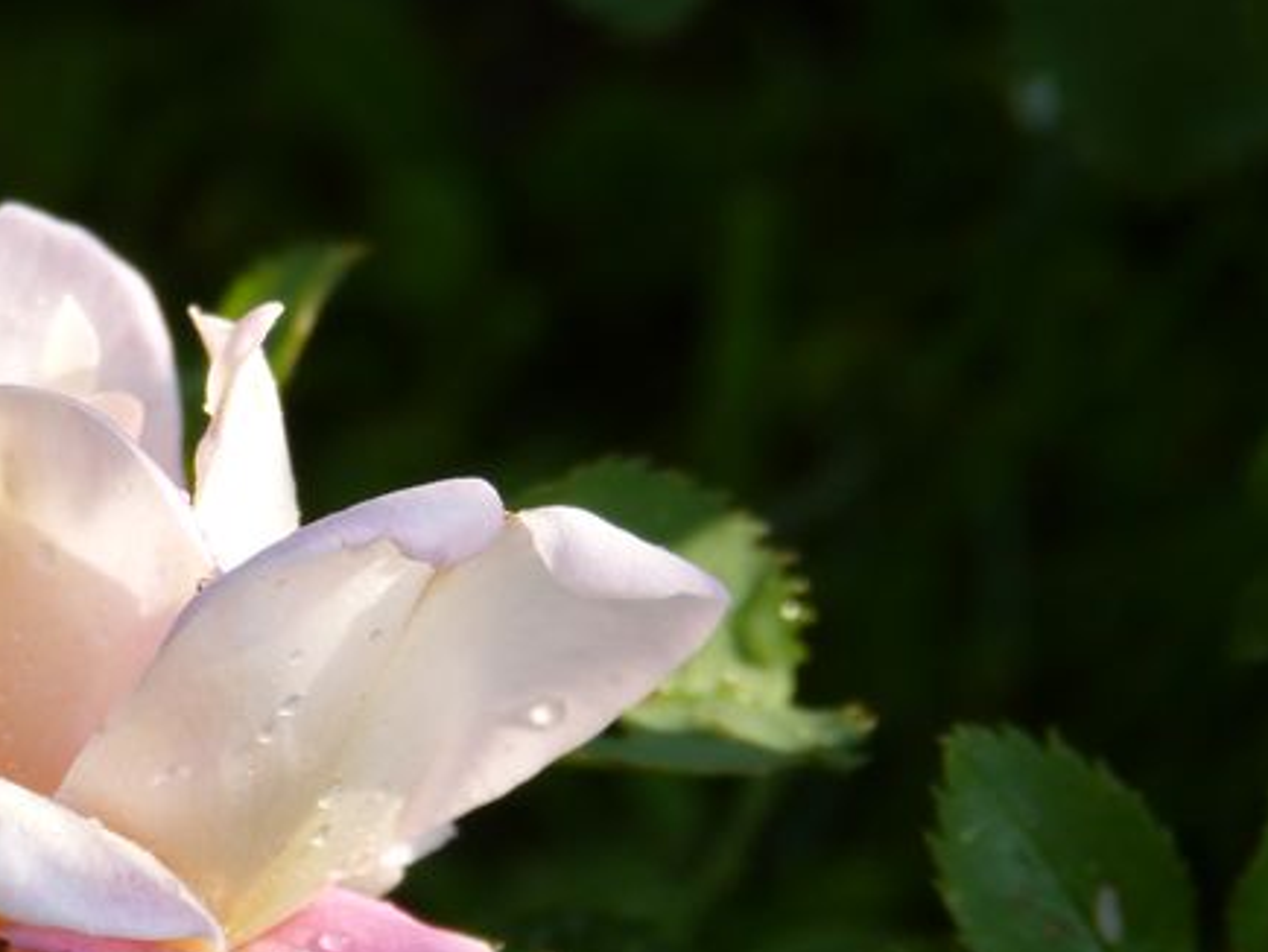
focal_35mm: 210
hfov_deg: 9.4
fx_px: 7697
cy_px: 587
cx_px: 155
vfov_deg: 7.1
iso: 100
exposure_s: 1/400
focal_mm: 20.4
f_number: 4
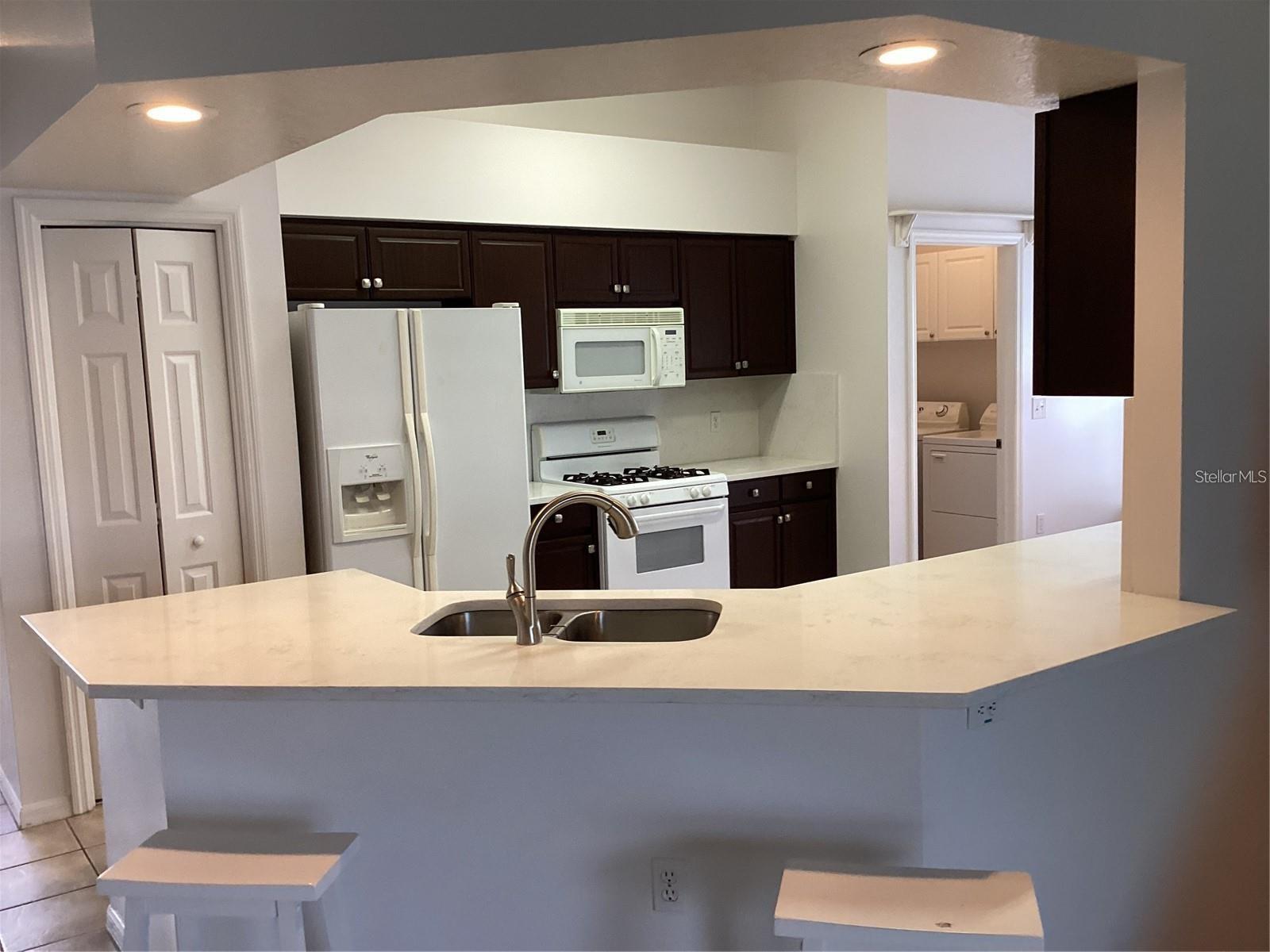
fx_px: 1137
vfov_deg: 45.4
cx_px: 635
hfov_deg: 58.4
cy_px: 476
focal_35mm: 31
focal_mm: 3.3
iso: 100
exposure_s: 1/50
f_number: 2.4
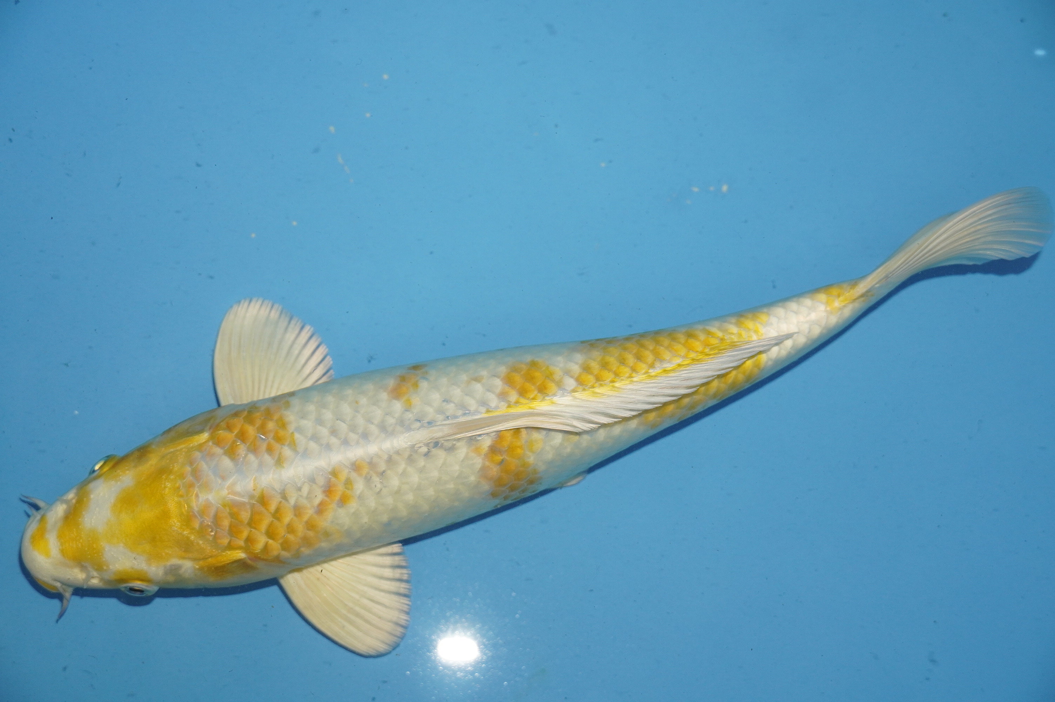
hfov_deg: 31.9
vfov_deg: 21.5
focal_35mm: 63
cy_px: 351
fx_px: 1845
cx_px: 528
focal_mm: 42
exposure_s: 1/160
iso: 800
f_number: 5
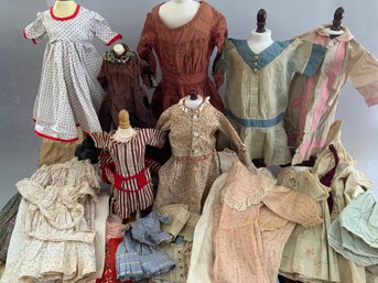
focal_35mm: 29
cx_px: 189
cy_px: 142
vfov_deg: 48.2
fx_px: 317
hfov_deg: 61.7
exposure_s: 1/103
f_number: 1.8
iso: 64
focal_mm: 3
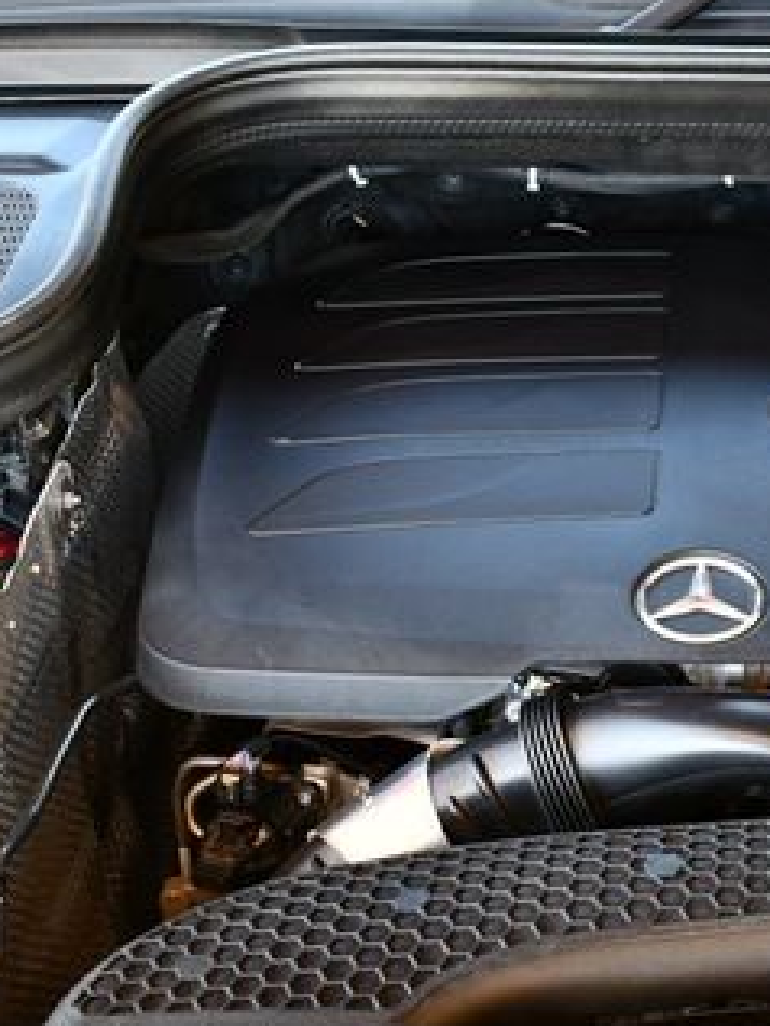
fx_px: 2075
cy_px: 557
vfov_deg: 27.8
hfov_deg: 20.5
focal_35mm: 70
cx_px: 715
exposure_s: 1/125
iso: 800
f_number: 3.5
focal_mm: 18
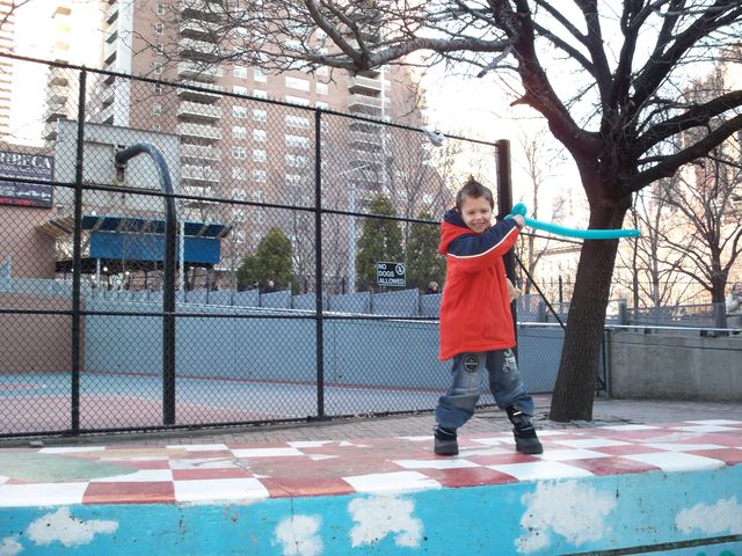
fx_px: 793
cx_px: 371
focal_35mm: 37
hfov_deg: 50.1
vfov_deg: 38.7
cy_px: 278
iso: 100
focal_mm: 7.9
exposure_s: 1/60
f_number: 3.4
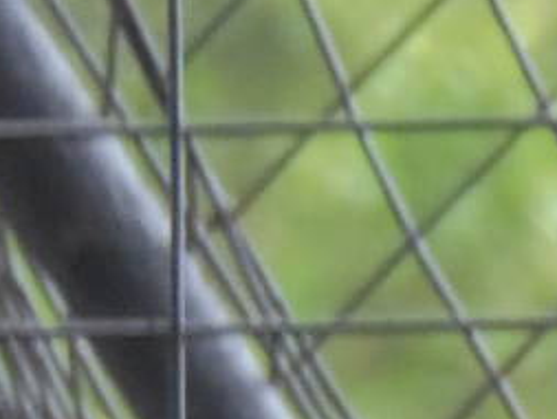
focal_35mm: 2424
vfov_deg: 0.6
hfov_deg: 0.8
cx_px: -863
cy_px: -494
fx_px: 39023
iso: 200
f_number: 5
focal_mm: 71.1
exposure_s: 1/25
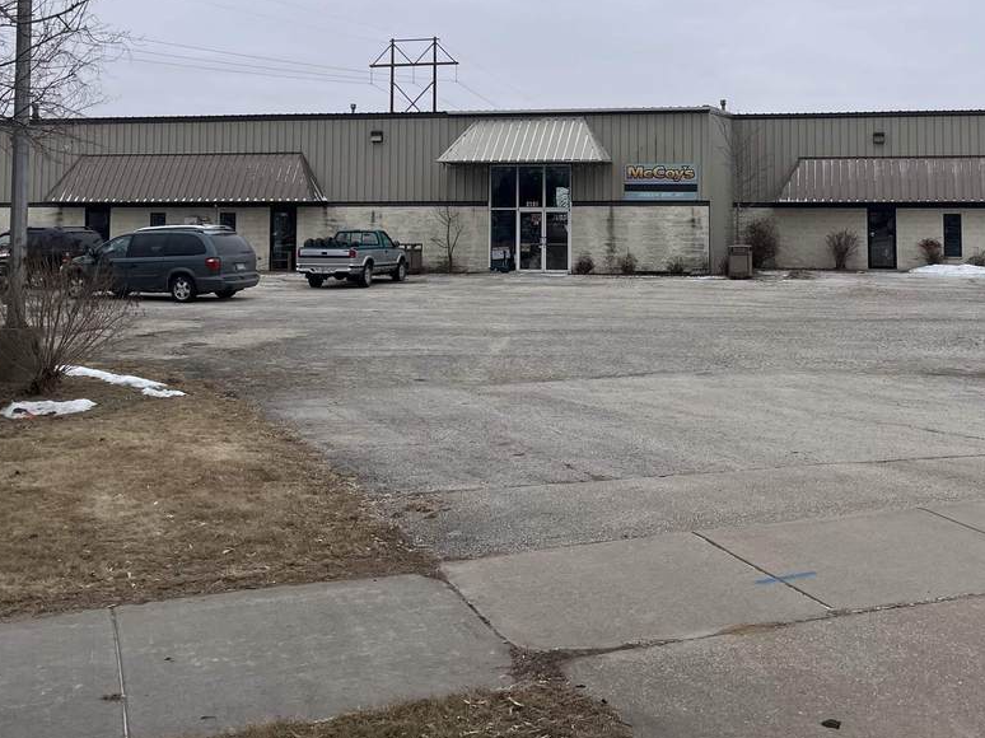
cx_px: 612
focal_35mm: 43
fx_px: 1223
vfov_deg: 32.7
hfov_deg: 43.5
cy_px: 155
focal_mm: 5.1
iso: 50
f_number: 1.6
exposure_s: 1/1890
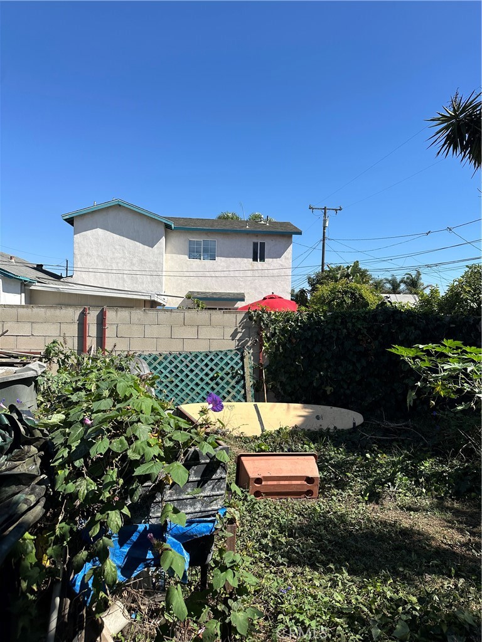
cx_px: 241
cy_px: 321
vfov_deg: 71.6
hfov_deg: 56.8
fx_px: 446
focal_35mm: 24
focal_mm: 6.86
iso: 80
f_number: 1.78
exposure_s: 1/4016
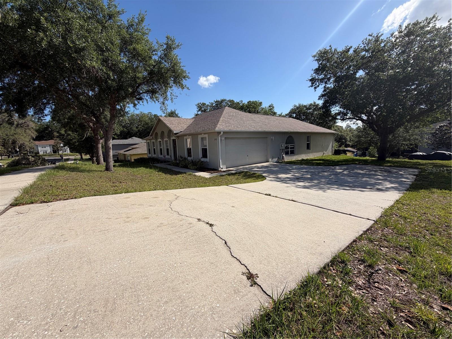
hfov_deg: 102.1
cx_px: 226
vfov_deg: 85.7
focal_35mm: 14
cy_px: 170
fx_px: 183
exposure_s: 1/1189
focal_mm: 2.22
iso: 20
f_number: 2.2
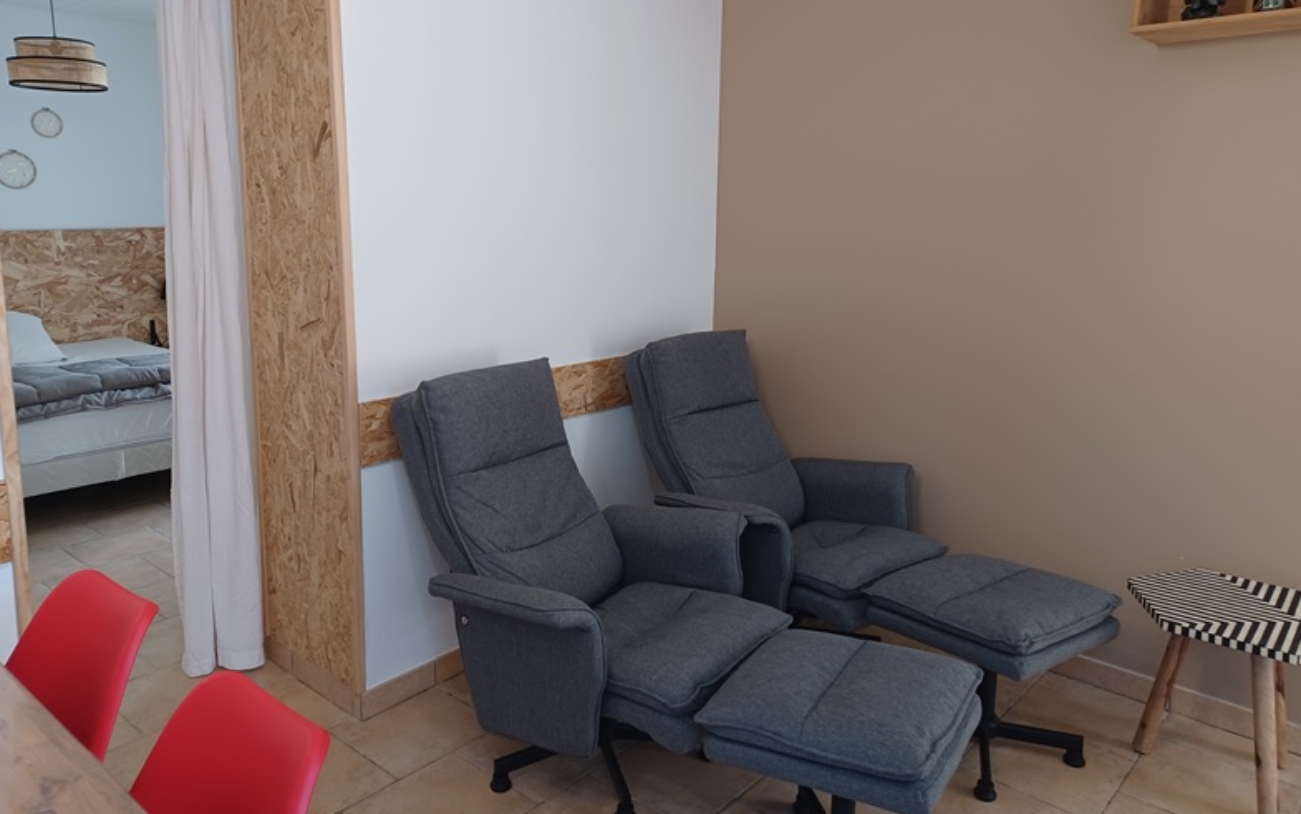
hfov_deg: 68.4
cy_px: 337
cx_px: 646
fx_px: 958
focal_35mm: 27
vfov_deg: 45.9
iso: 250
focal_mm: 4.6
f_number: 1.8
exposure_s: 1/33.3
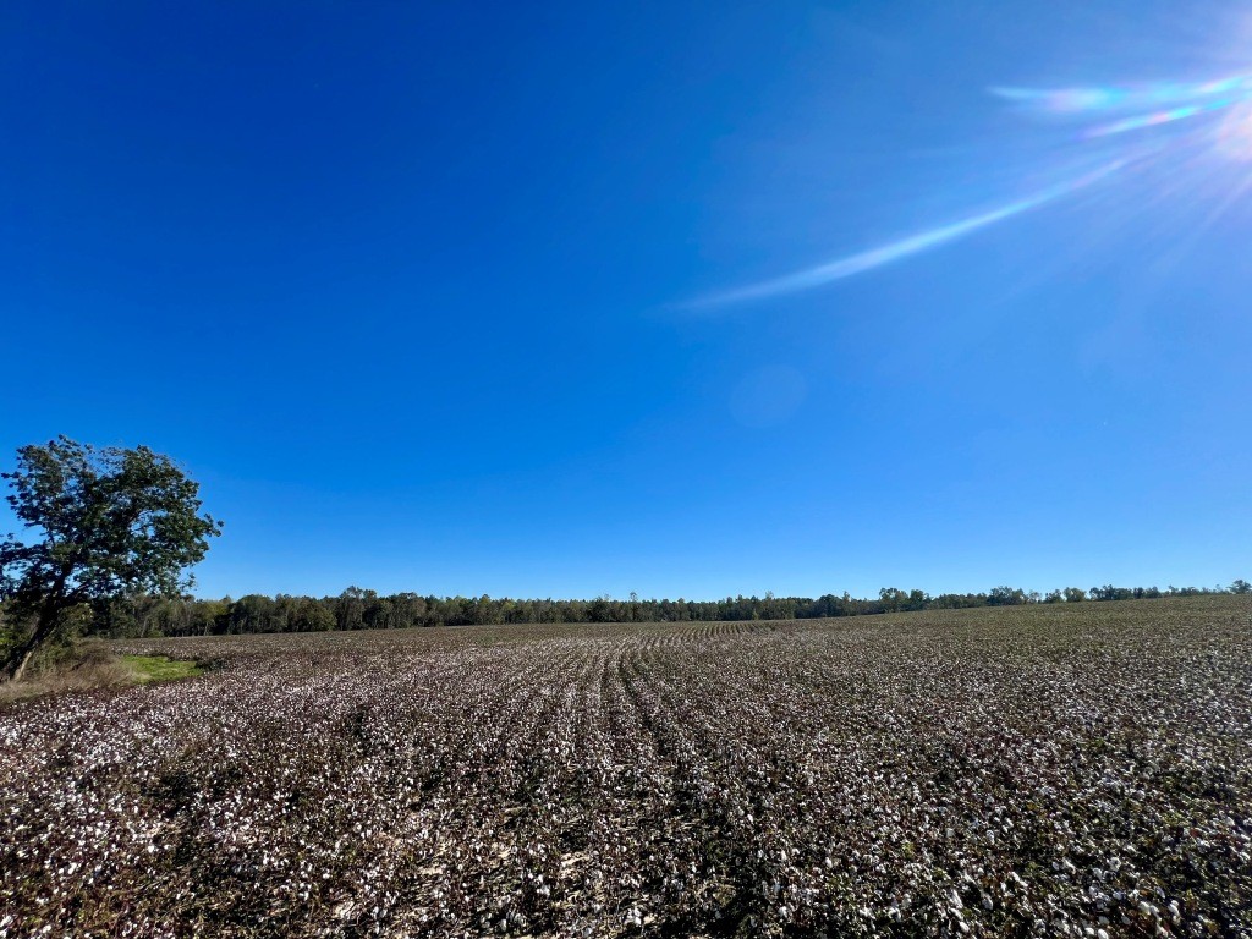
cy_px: 470
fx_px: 470
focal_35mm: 13
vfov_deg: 89.9
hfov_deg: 106.2
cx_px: 626
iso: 32
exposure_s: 1/2320
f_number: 1.8
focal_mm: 1.57
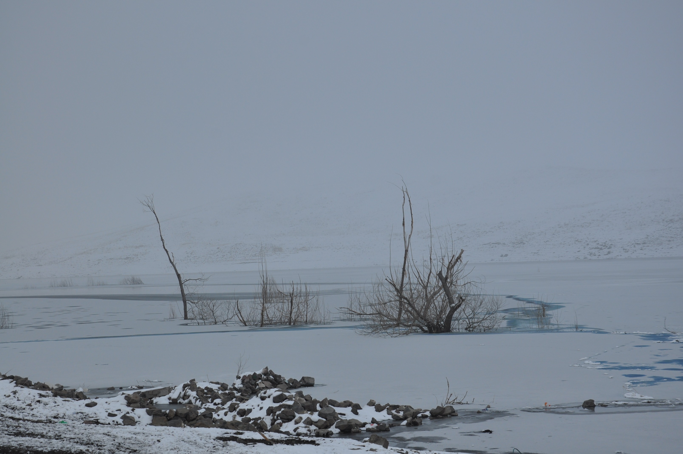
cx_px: 342
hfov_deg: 26.0
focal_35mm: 78
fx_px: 1478
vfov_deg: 17.4
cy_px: 227
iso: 200
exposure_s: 1/320
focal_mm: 52
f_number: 9
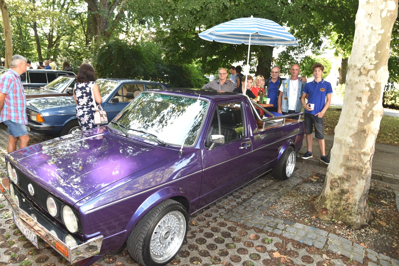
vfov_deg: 53.1
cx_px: 200
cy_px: 133
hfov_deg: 73.7
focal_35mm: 24
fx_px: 266
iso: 400
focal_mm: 24
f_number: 5.6
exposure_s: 1/60
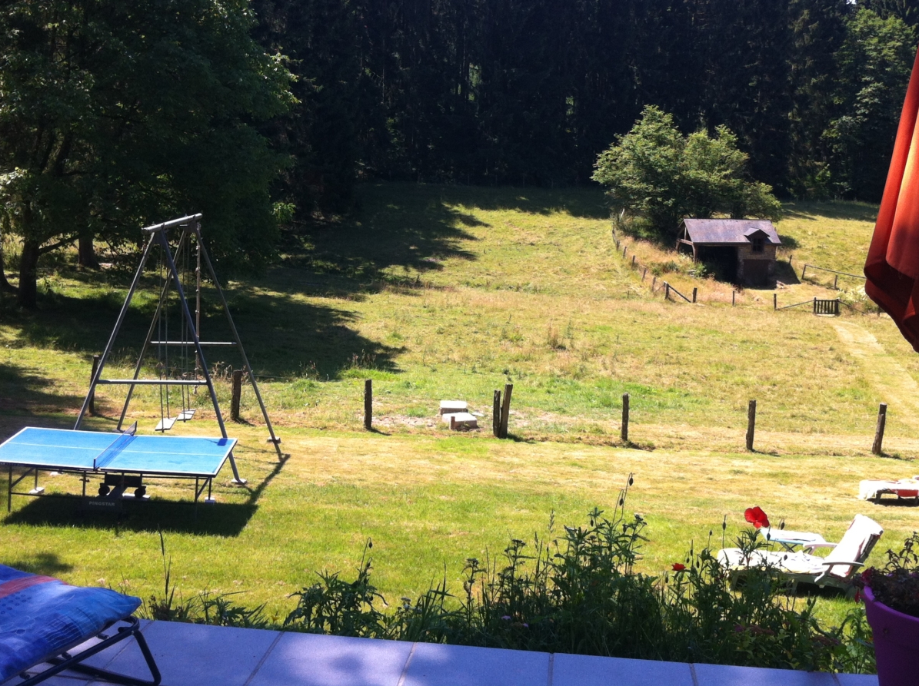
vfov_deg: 35.0
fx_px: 1087
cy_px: 285
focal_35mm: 41
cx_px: 484
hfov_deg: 45.8
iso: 80
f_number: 2.8
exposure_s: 1/419
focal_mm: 3.85
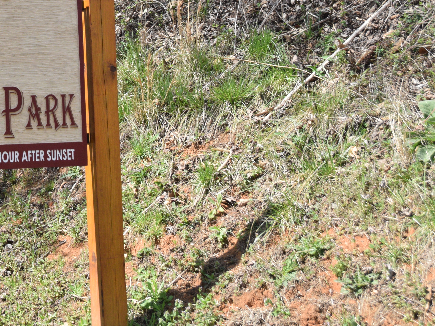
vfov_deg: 12.9
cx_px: -14
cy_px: -23
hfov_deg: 17.0
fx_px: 1420
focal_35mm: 113
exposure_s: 1/640
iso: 400
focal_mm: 32
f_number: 7.1
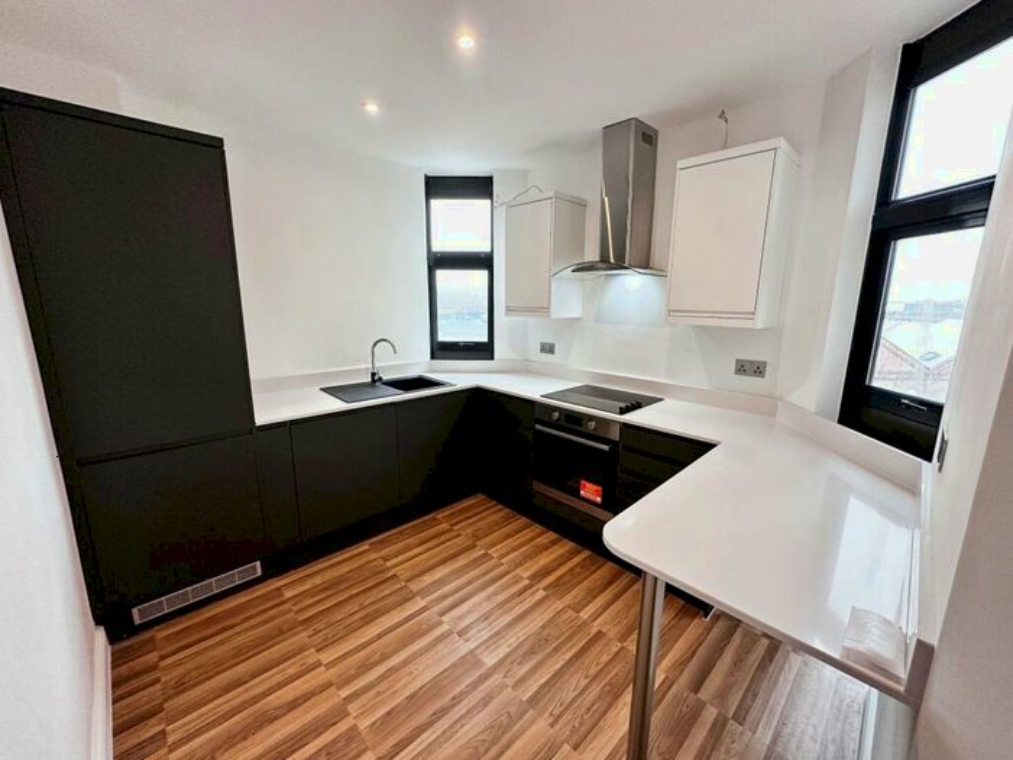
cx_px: 506
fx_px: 410
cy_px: 380
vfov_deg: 85.7
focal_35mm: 14
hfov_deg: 102.1
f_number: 2.2
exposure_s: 1/100
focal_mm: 2.22
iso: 200
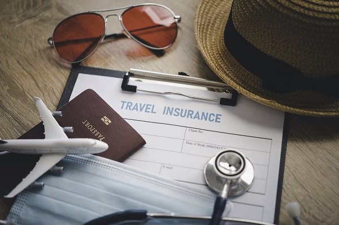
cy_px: 112
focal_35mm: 60
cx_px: 170
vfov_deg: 22.6
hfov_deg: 33.4
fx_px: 565
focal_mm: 60
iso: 500
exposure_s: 1/160
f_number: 3
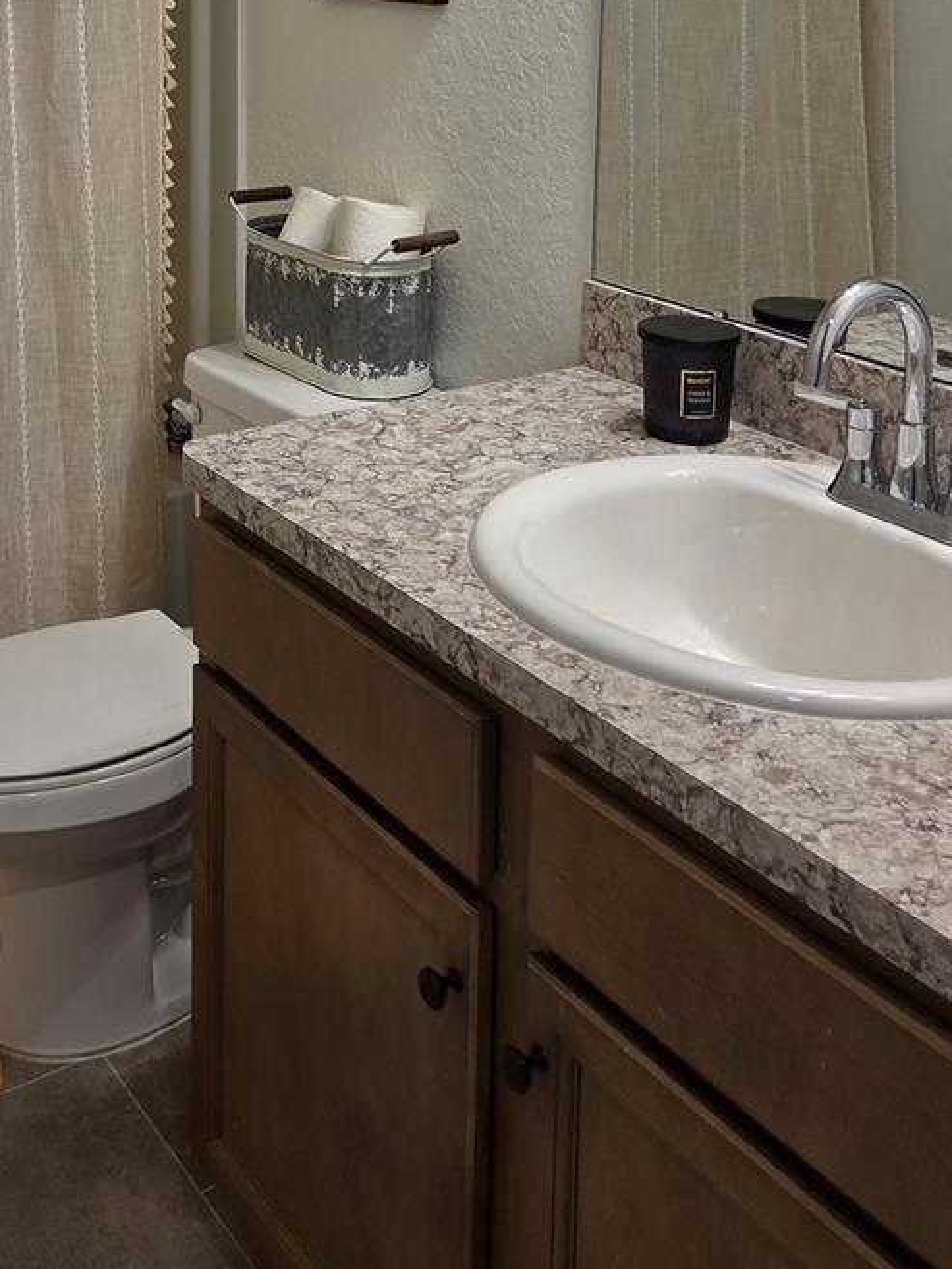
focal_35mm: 42
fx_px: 1540
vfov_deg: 41.3
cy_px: 127
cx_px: 282
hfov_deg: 33.9
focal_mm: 5.4
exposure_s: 1/120
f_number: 1.8
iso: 64
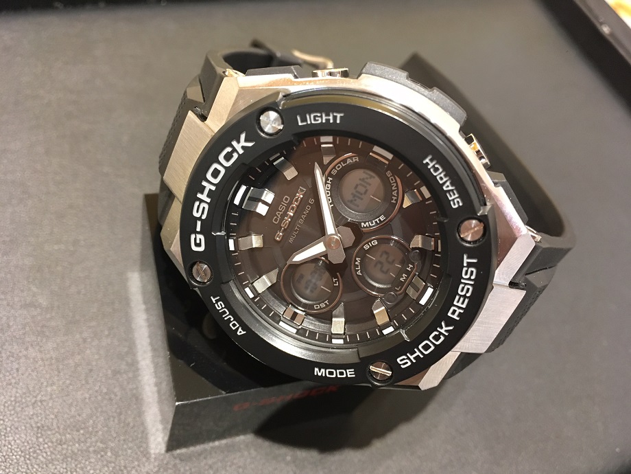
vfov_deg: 48.2
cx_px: 316
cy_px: 237
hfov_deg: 61.7
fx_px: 529
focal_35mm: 29
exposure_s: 1/30
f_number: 2.2
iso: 125
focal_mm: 4.15
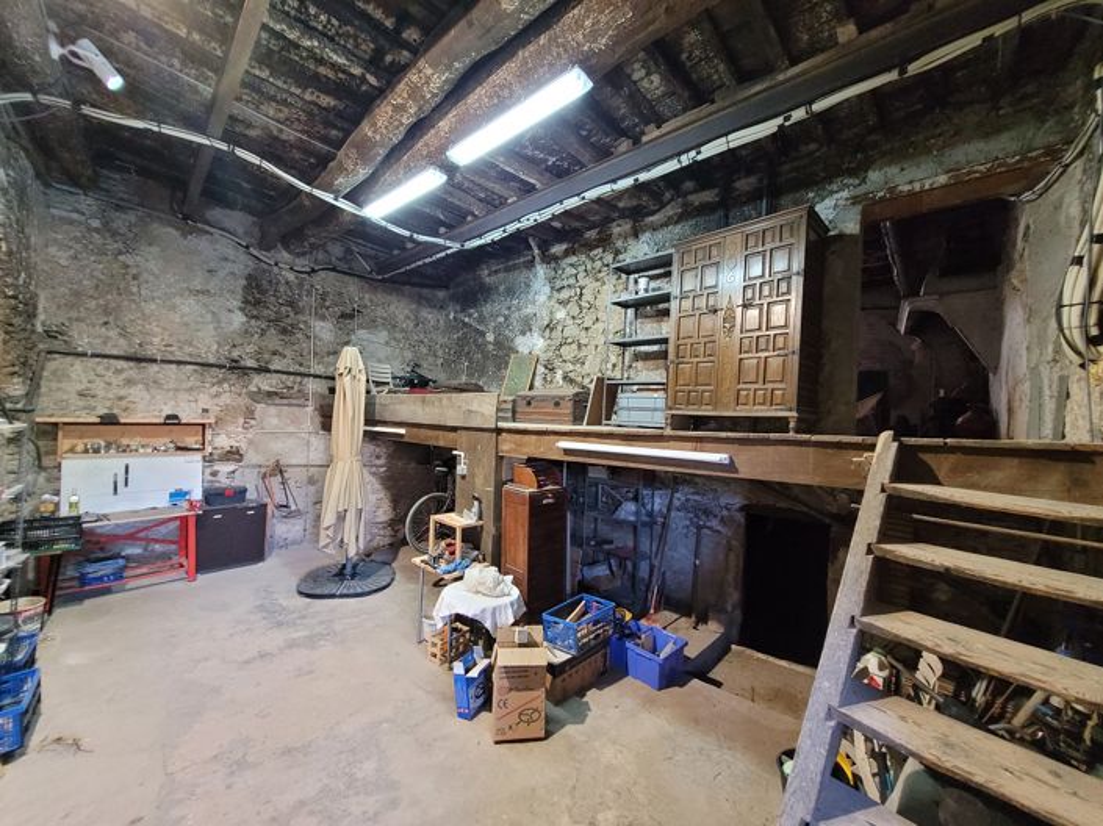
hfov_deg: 106.2
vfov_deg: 89.9
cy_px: 413
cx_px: 552
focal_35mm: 13
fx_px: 414
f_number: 2.2
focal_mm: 1.74
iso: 640
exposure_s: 1/33
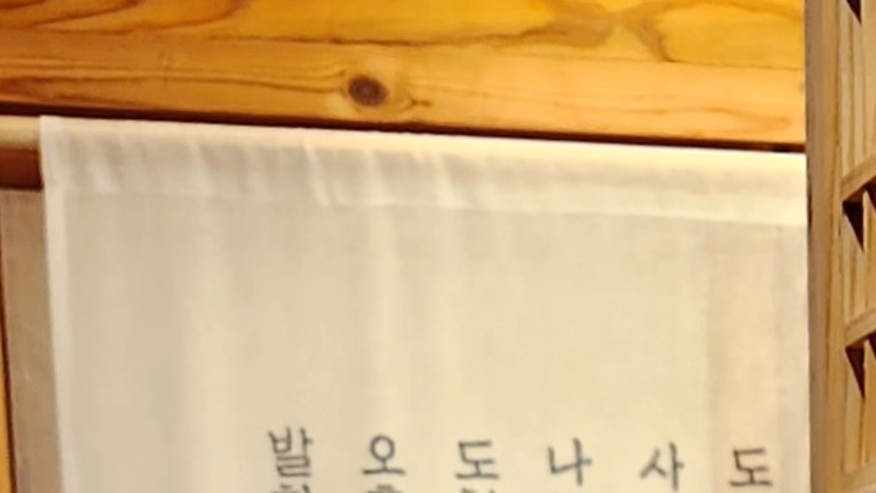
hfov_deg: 13.1
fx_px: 3577
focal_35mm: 154
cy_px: 1747
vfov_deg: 6.7
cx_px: 1348
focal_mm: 5.4
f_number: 1.8
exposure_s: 1/120
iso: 125
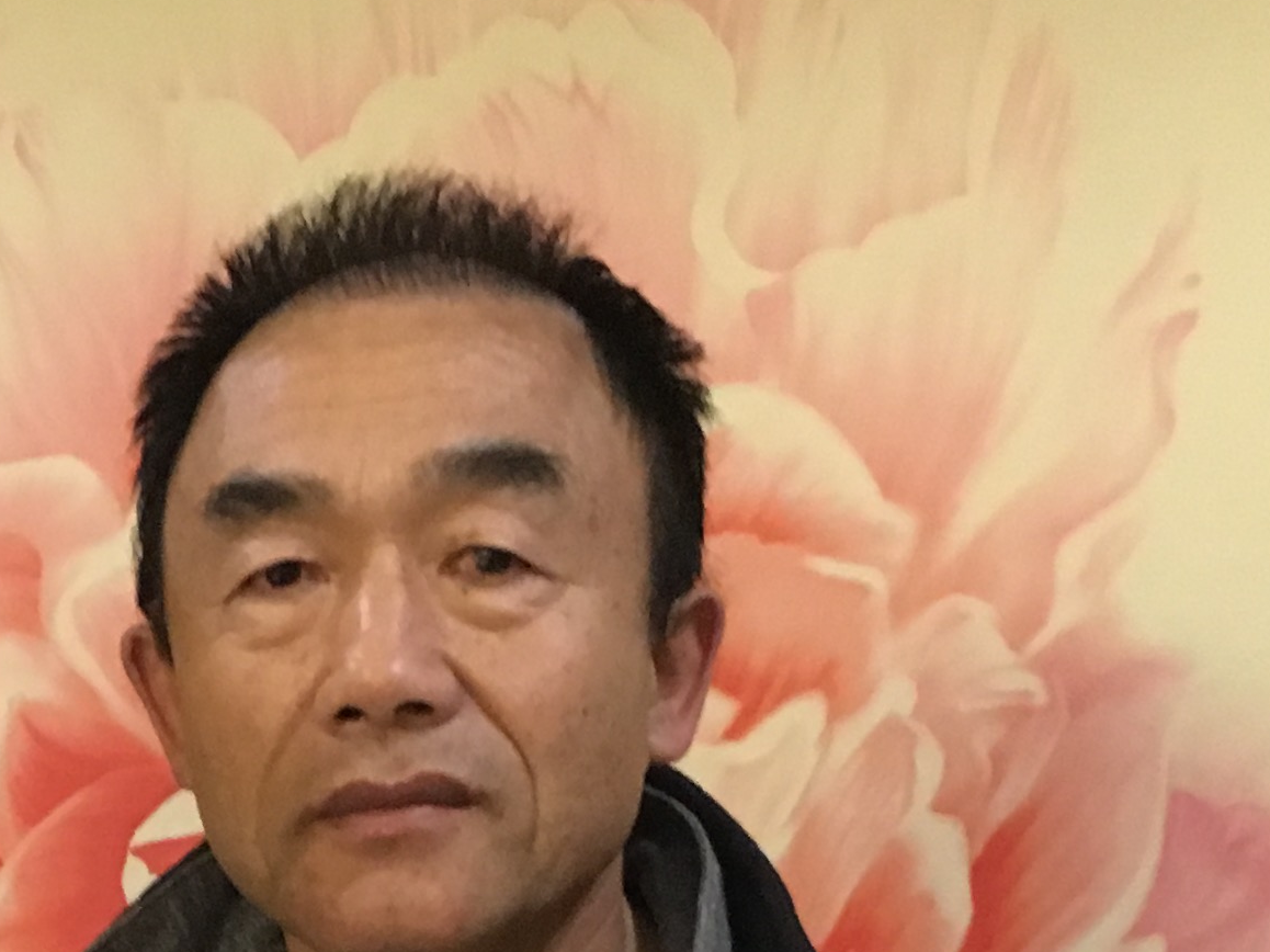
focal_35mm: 101
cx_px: 199
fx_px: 3705
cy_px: 1379
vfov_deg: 13.8
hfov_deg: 19.2
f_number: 2.2
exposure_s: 1/17
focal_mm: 4.15
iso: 400
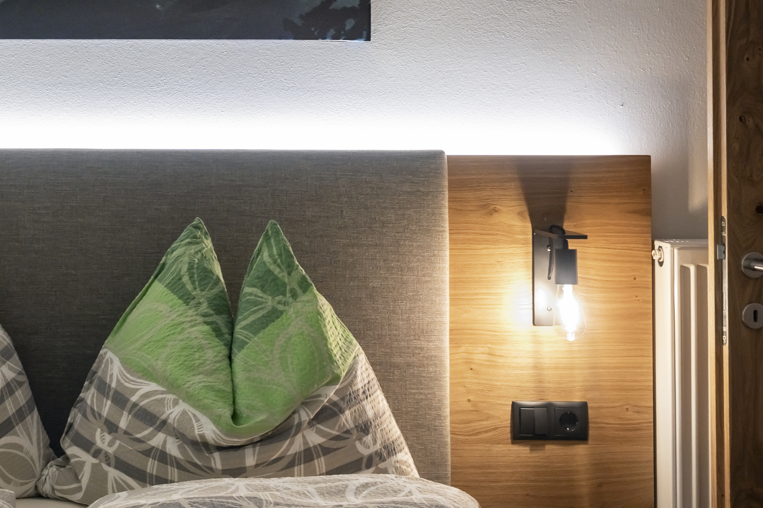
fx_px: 1440
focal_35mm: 68
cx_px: 78
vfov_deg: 20.0
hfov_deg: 28.5
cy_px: 219
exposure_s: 1/30
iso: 2500
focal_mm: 36
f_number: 11
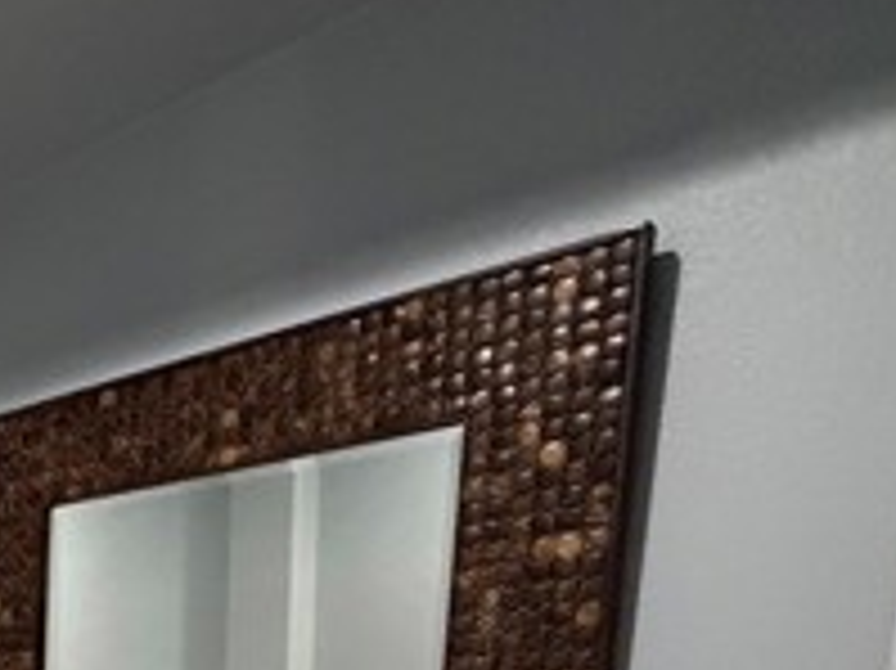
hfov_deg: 31.8
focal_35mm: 45
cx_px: -279
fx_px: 1164
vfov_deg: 26.6
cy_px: 899
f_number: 2.2
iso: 800
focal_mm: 2.22
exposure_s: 1/60
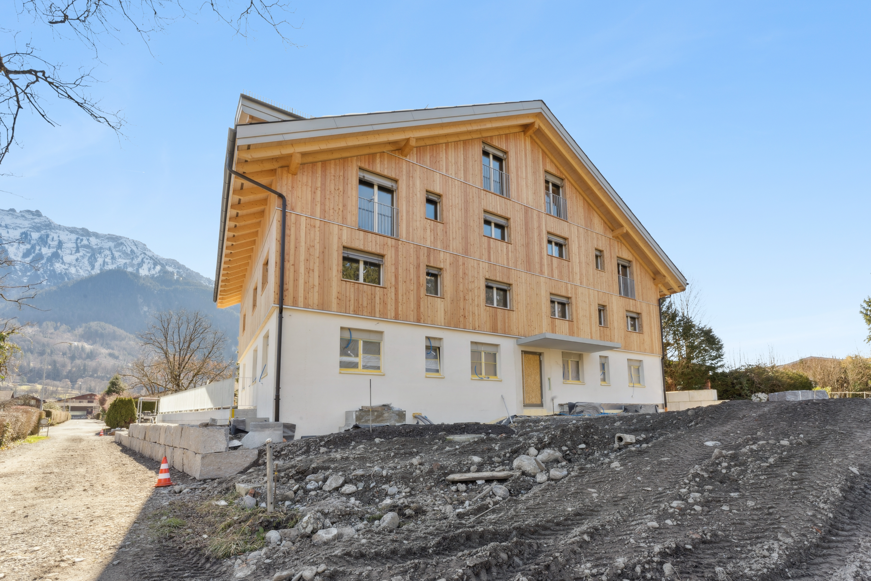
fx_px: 339
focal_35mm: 14
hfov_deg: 104.3
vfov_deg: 81.2
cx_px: 436
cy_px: 290
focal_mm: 14
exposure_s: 1/13
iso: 100
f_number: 22
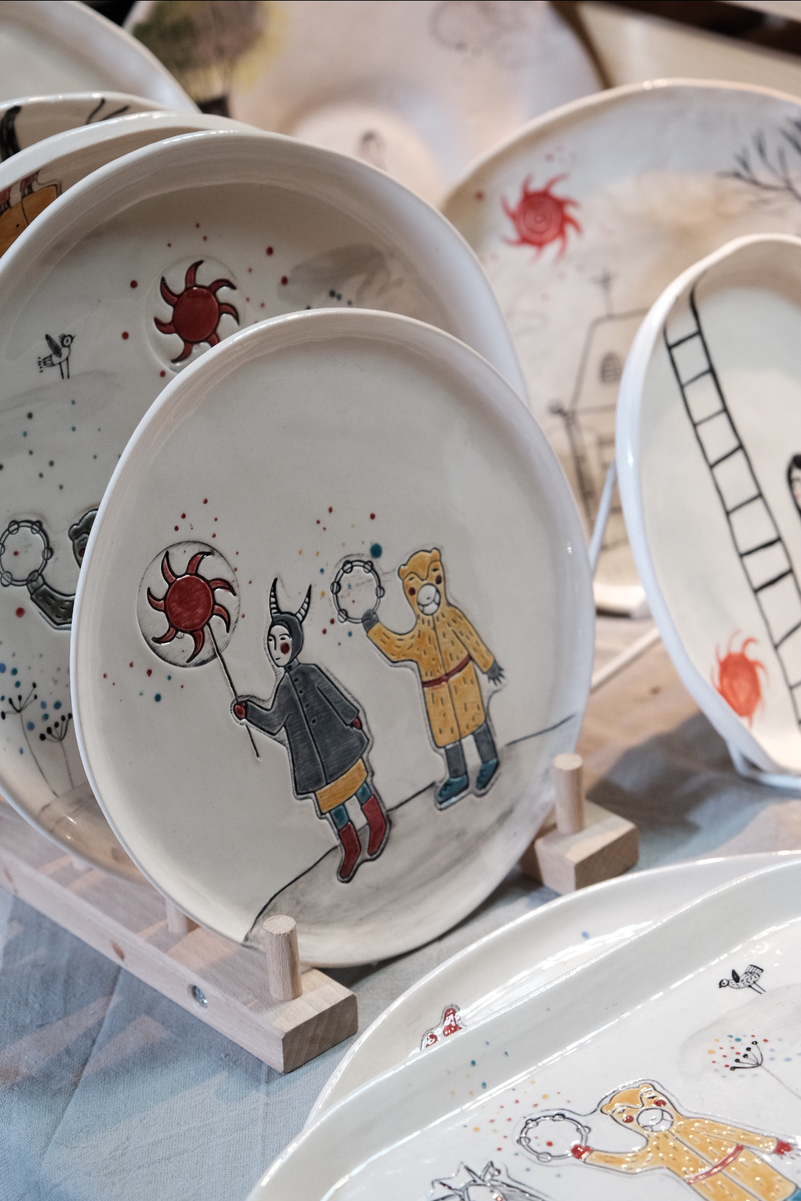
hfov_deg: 17.3
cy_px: 600
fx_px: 2636
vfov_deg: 25.7
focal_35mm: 79
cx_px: 400
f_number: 4
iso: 1600
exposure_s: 1/60
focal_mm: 52.4
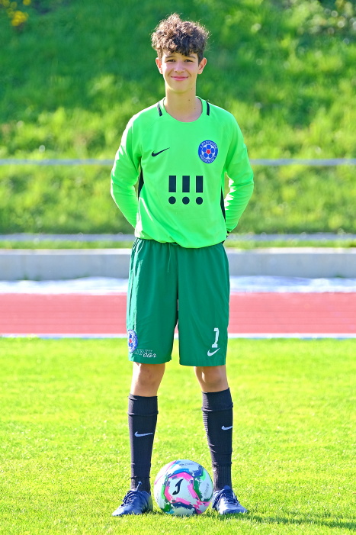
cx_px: 178
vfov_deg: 12.4
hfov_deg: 8.3
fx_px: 2463
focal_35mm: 166
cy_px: 268
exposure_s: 1/950
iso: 320
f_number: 2.8
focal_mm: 110.6
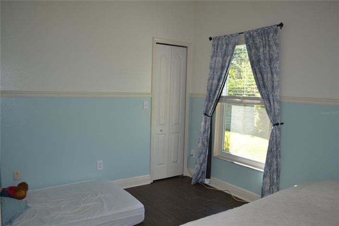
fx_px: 254
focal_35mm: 27
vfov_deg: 47.9
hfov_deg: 67.4
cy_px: 113
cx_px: 170
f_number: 3.5
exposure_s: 1/125
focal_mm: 18
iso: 200
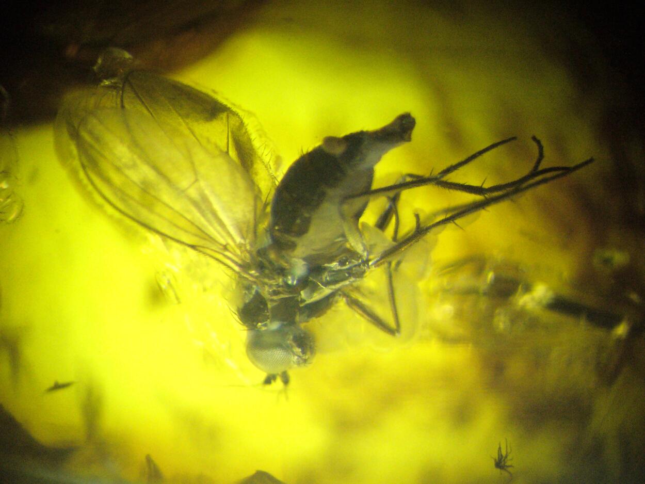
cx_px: 322
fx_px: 1118
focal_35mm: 60
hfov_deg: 32.2
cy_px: 242
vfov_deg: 24.4
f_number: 3.6
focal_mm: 9.9
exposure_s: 1/500
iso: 400
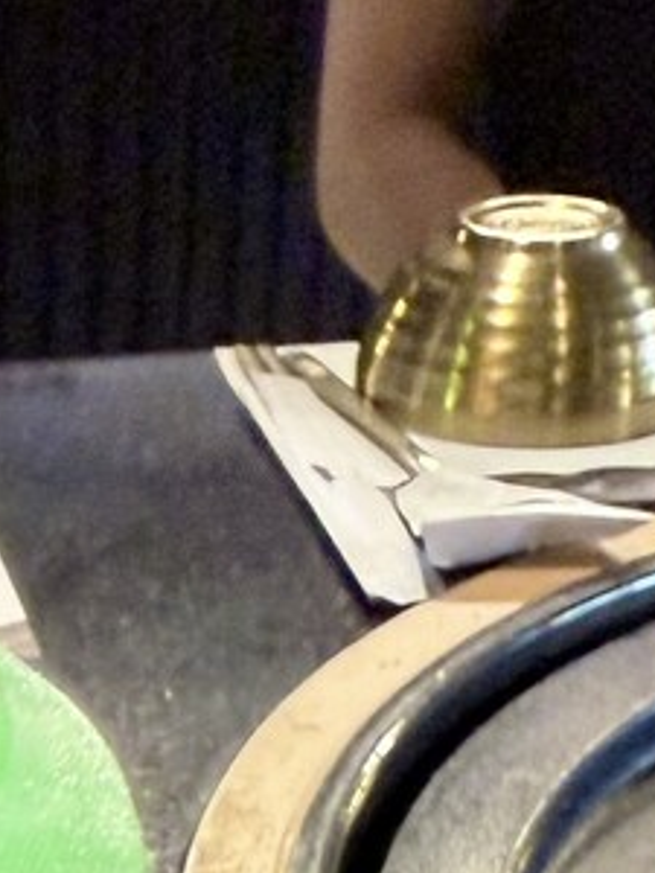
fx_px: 2422
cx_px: -227
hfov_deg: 14.7
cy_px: 1368
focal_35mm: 96
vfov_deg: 17.9
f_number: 2.2
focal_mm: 2.22
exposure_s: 1/50
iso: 320
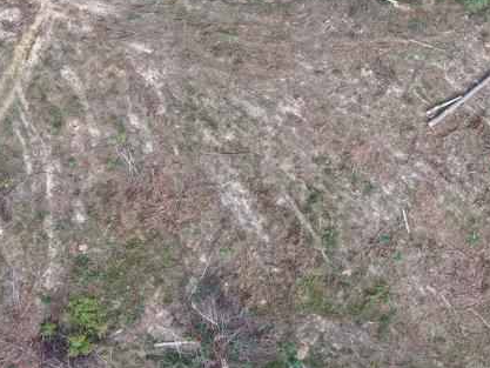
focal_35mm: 69
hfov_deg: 27.9
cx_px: 342
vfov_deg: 20.8
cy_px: 25
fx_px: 977
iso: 120
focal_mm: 8.67
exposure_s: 1/640
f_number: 1.8
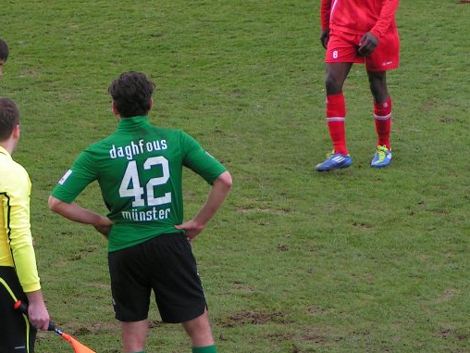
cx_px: 145
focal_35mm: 236
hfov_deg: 8.4
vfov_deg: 6.3
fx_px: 3204
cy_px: 262
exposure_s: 1/160
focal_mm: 22.9
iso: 50
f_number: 3.5
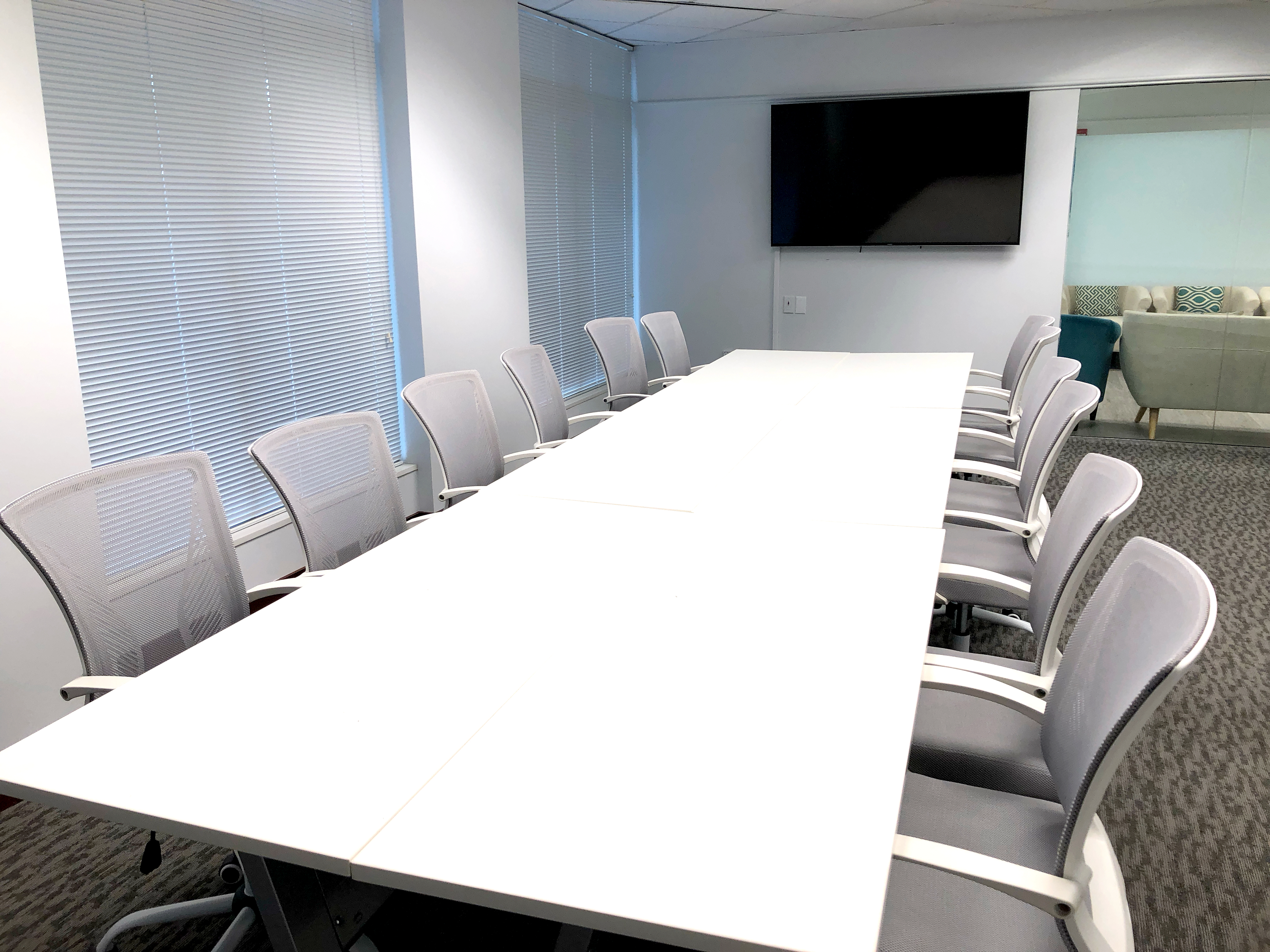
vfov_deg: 49.7
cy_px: 476
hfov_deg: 63.4
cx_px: 635
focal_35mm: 28
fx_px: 1027
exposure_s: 1/60
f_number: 1.8
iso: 32
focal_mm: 3.99
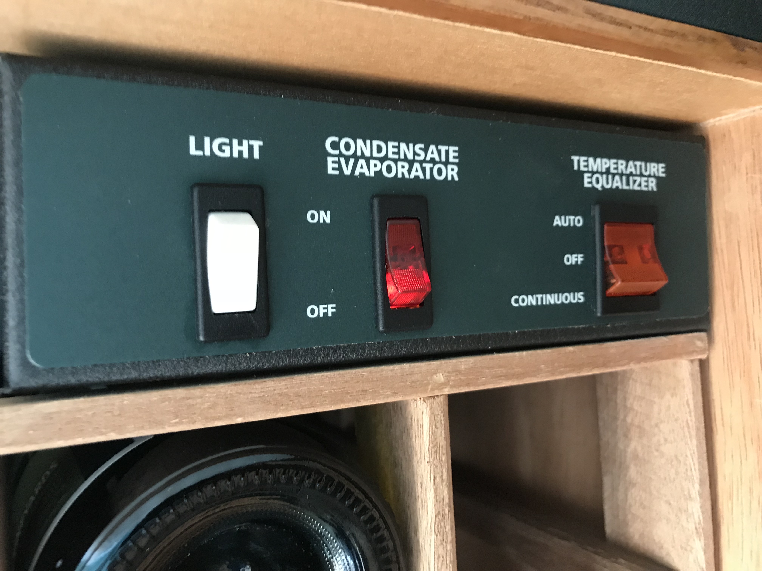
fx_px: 616
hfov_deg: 63.4
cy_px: 286
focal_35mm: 28
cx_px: 381
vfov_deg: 49.7
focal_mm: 3.99
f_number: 1.8
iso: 100
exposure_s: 1/9
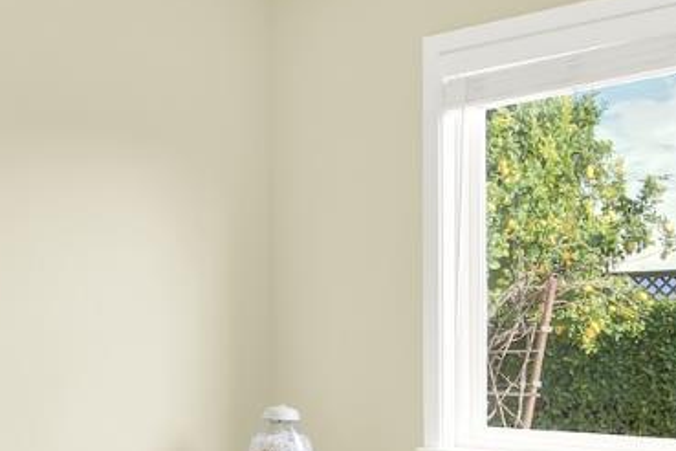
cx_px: 289
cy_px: 339
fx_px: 1070
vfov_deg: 23.5
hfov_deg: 35.0
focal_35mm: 57
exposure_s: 1/13
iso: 100
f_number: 14
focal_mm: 14
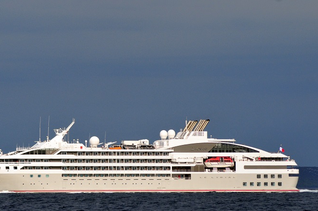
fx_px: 3086
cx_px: 99
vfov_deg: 3.9
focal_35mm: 350
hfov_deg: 5.9
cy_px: 135
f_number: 6.3
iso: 320
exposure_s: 1/2000
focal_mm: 155
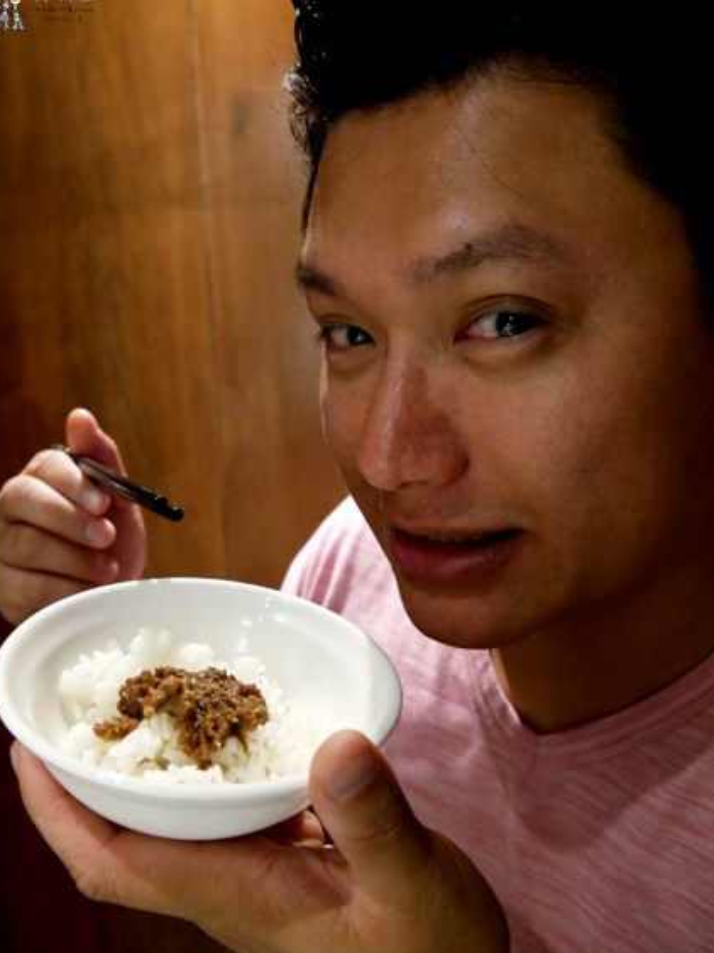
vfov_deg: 56.8
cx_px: 335
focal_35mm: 32
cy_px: 452
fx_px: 880
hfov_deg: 44.1
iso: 3200
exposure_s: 1/40
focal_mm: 15
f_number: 4.5
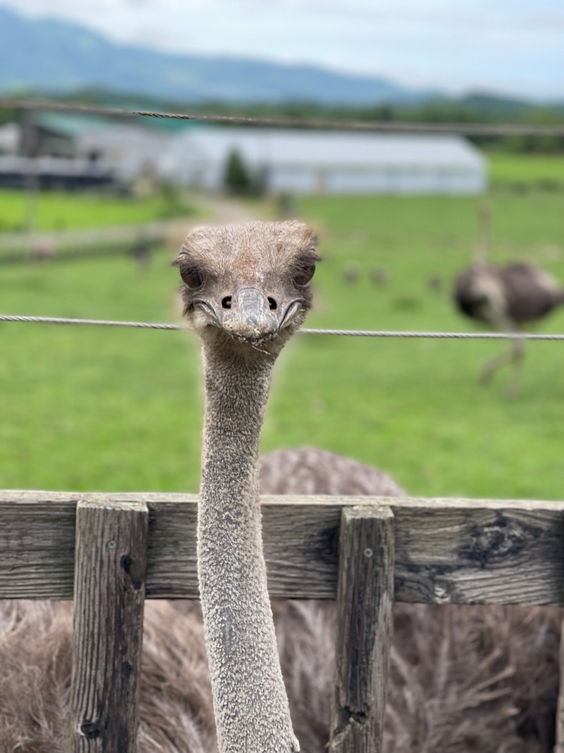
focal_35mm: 64
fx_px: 1390
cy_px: 376
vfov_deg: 30.3
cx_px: 282
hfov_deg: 22.9
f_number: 2.2
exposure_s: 1/289
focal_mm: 7.5
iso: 25
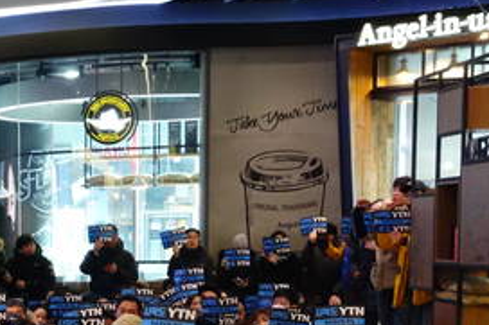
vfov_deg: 13.3
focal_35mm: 100
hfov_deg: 19.1
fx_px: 1357
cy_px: 396
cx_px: -117
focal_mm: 14.75
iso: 2500
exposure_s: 1/50
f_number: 5
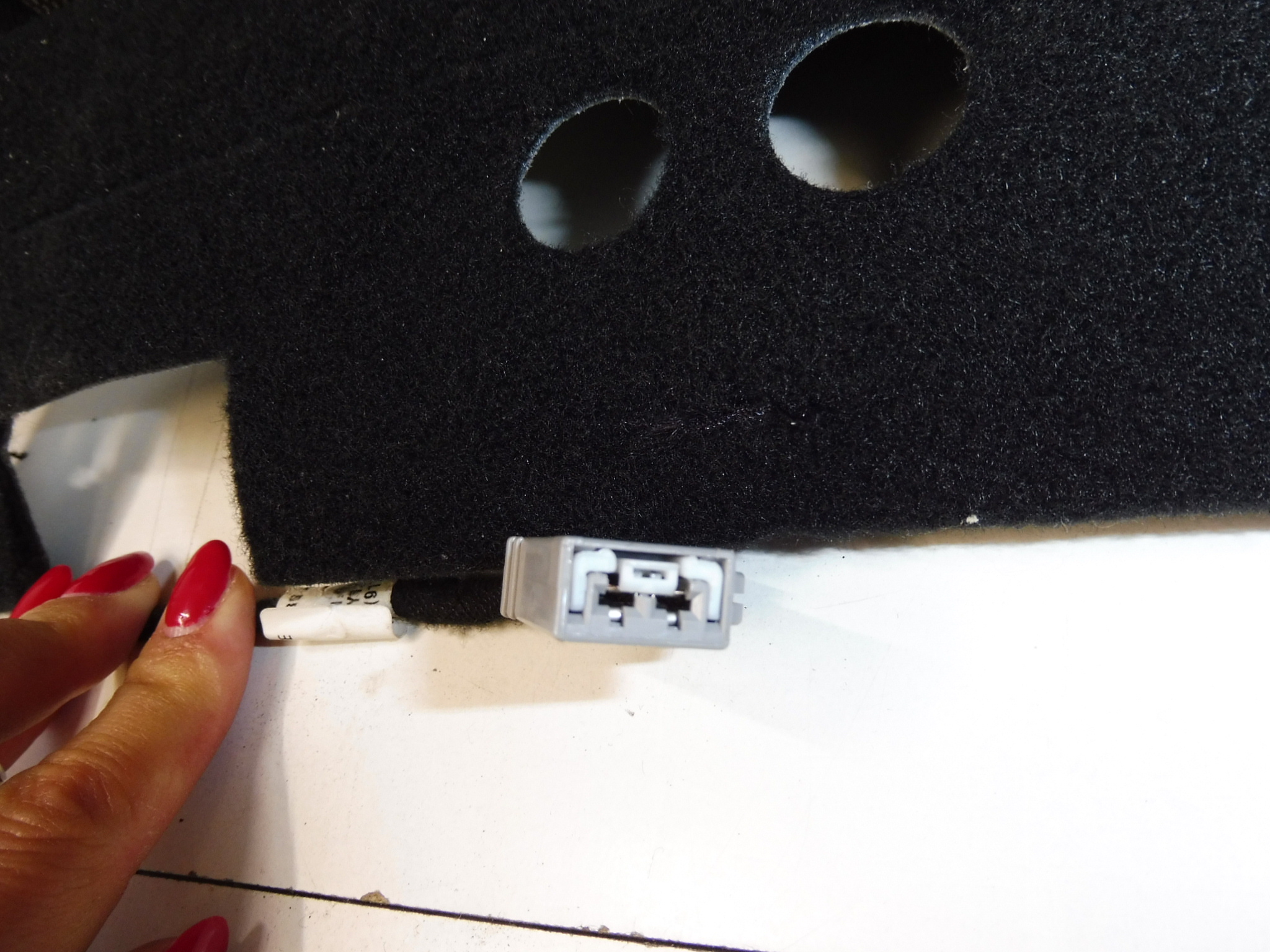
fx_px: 881
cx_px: 635
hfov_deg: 71.6
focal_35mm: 24
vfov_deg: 56.8
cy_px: 476
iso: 200
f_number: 3.5
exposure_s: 1/60
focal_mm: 4.3
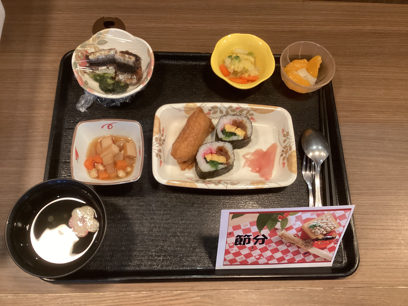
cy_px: 153
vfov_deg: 45.4
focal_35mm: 31
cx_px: 204
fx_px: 365
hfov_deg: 58.4
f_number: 2.4
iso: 320
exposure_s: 1/60
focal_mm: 3.3
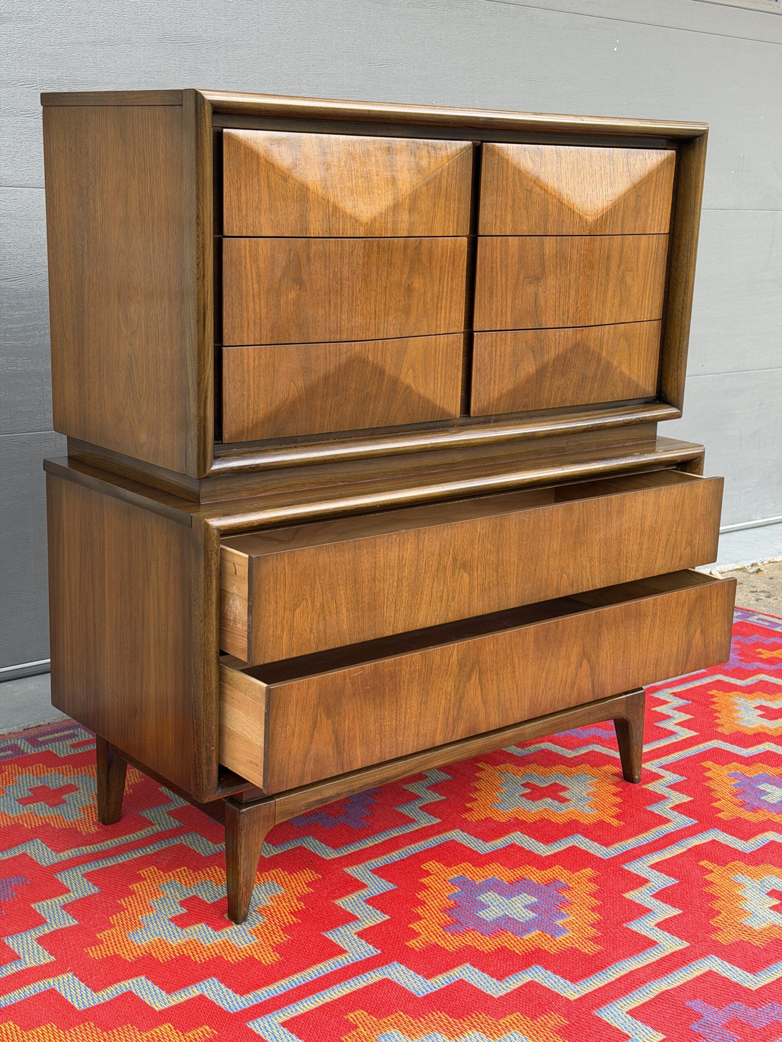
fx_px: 1446
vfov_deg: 39.7
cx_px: 391
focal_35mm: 48
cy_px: 521
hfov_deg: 30.3
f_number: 1.78
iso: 64
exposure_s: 1/266
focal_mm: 6.76
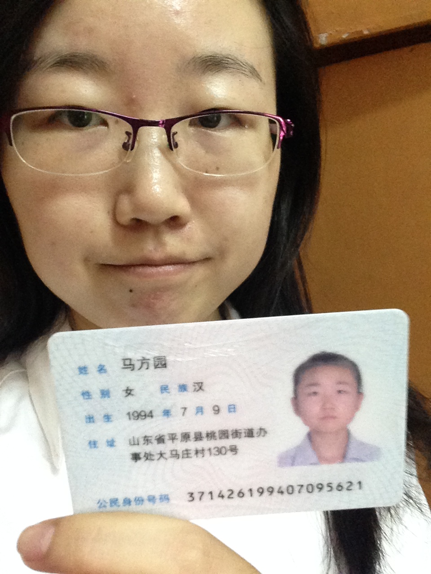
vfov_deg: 55.4
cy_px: 287
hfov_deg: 42.9
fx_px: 548
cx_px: 216
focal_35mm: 33
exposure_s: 1/15
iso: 500
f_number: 2.4
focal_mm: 2.15
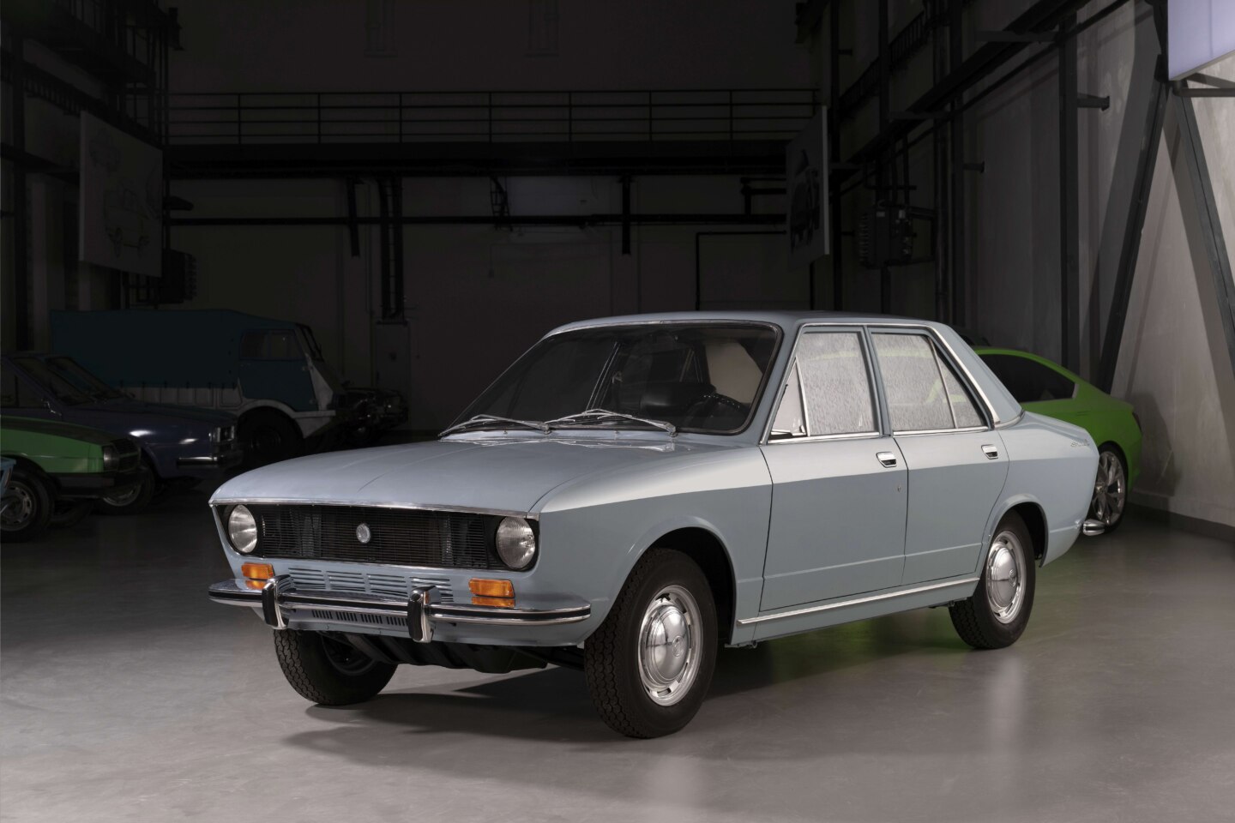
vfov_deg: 23.4
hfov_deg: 34.5
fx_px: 1990
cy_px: 412
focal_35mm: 58
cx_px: 618
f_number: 8
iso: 100
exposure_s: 1.6
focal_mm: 58
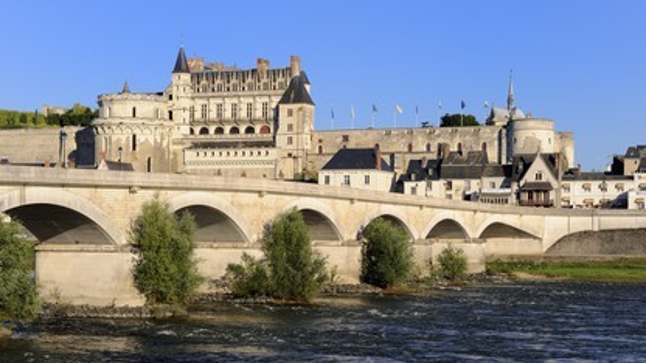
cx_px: 325
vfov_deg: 16.3
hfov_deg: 28.6
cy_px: 211
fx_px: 1268
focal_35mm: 74
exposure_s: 1/160
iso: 200
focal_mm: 70
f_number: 16
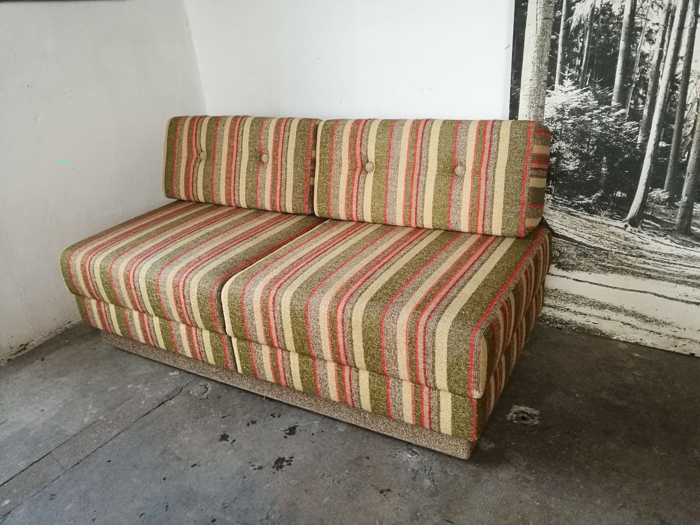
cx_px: 350
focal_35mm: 27
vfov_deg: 51.4
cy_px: 262
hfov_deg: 65.3
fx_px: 546
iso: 320
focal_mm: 4.5
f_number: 2.2
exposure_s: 1/33.3
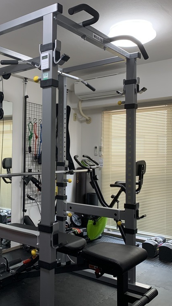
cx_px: 41
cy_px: 153
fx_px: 308
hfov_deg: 30.6
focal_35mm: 38
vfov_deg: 52.8
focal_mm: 4.25
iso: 80
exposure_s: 1/100
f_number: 1.8
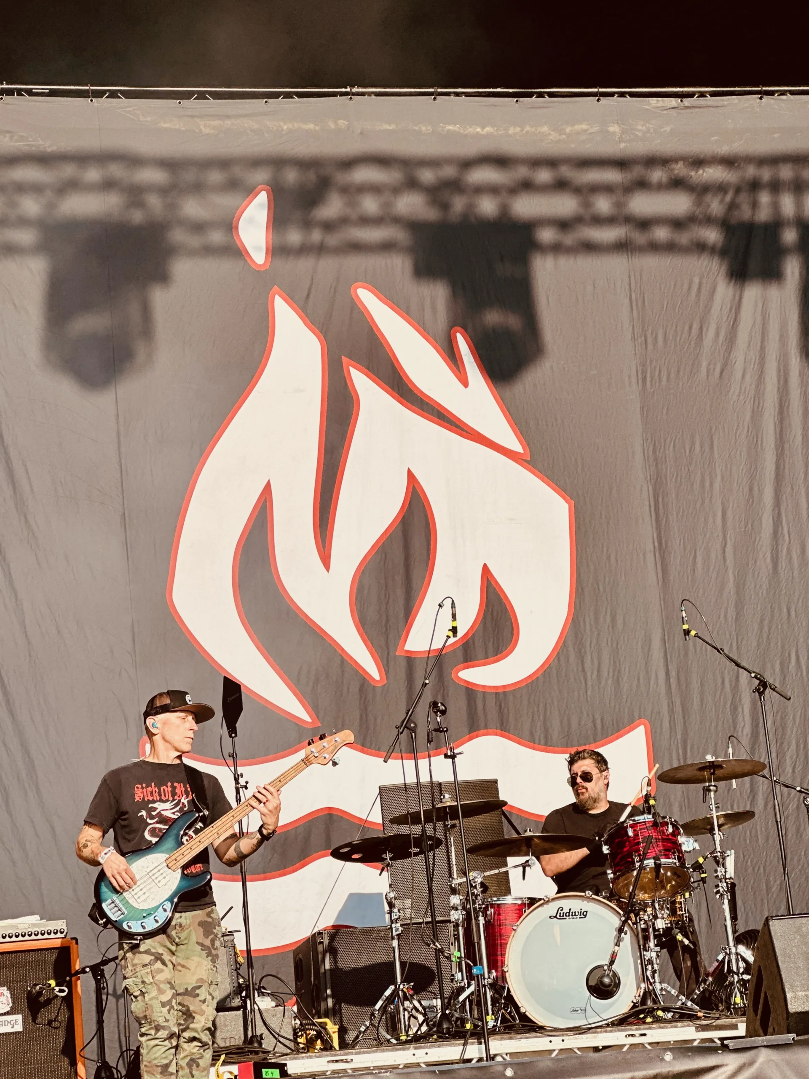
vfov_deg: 25.3
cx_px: 404
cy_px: 540
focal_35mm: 77
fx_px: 2399
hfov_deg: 19.1
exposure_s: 1/677
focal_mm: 9
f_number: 2.8
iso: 32
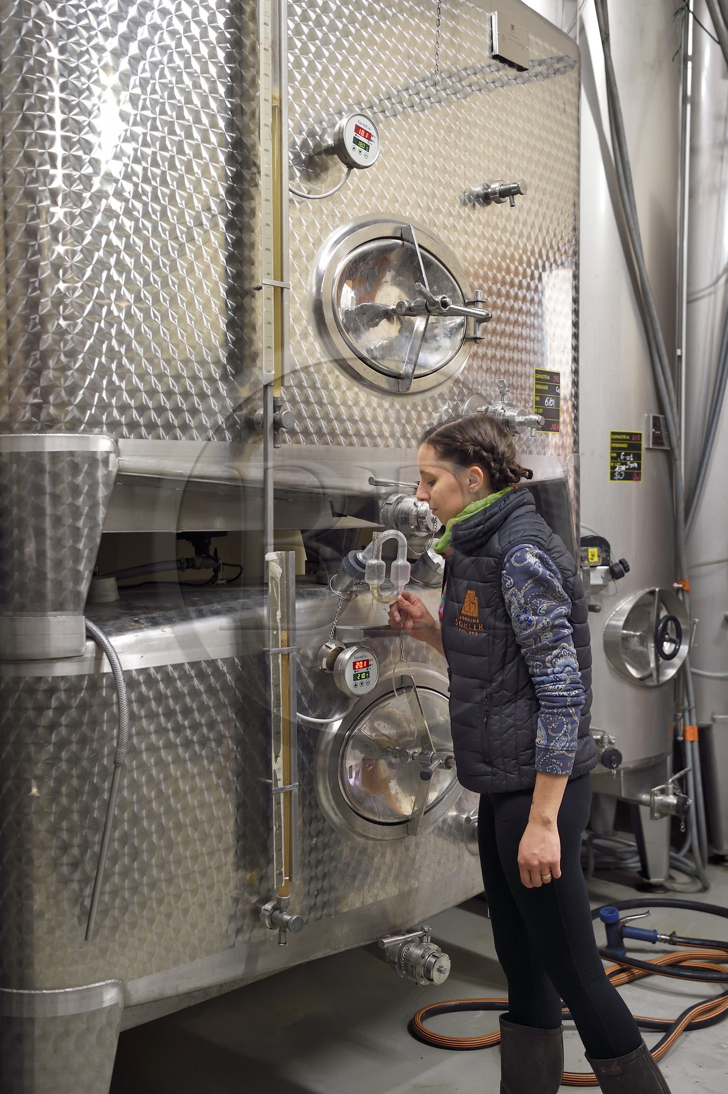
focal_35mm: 40
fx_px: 1215
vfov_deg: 48.5
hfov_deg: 33.4
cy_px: 547
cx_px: 364
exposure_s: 1/30
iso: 1600
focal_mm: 40
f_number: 4
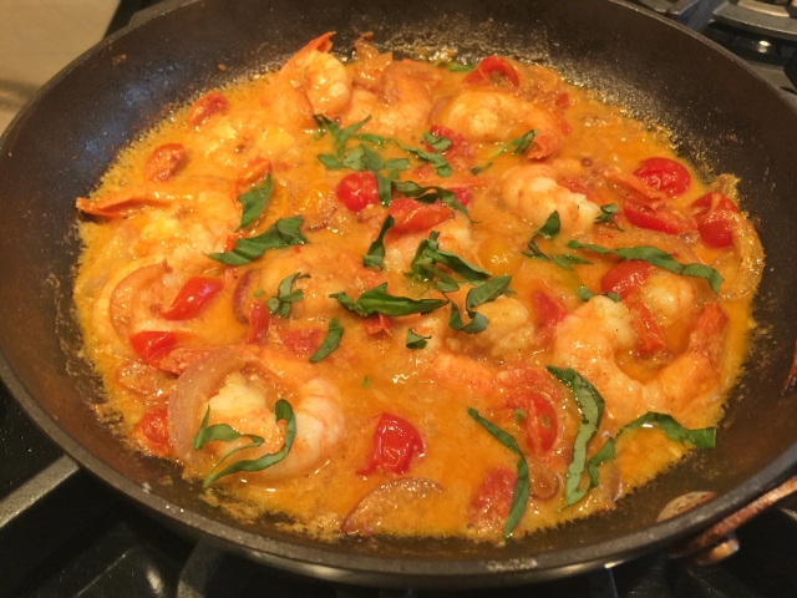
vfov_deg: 48.2
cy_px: 299
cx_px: 398
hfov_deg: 61.7
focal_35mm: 29
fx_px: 668
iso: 50
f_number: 2.2
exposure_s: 1/15
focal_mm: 4.15
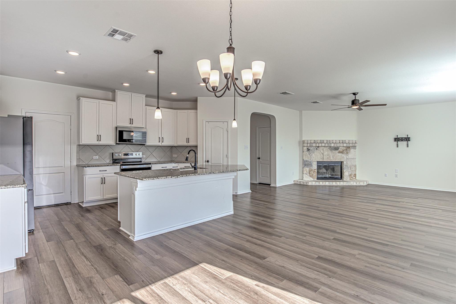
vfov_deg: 73.8
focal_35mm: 16
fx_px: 203
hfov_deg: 96.7
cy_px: 152
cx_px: 228
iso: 400
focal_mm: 16
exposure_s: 1/125
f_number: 8
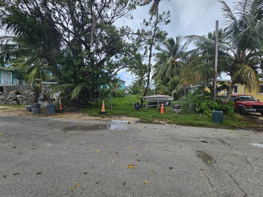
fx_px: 99
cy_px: 98
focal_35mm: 13
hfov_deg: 106.2
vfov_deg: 89.9
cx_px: 132
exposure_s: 1/829
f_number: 2.2
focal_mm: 2.2
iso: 50
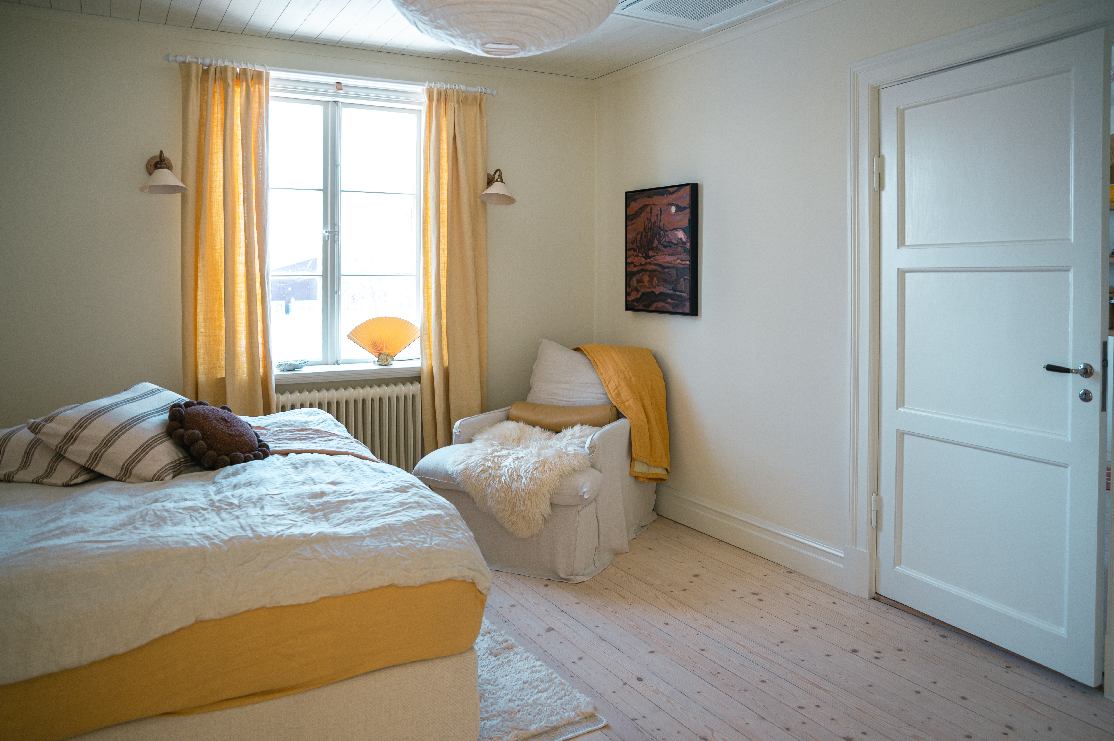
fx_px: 804
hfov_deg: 69.4
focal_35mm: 26
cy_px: 370
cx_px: 557
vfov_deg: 49.5
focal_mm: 26
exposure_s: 1/125
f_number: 2.8
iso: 500
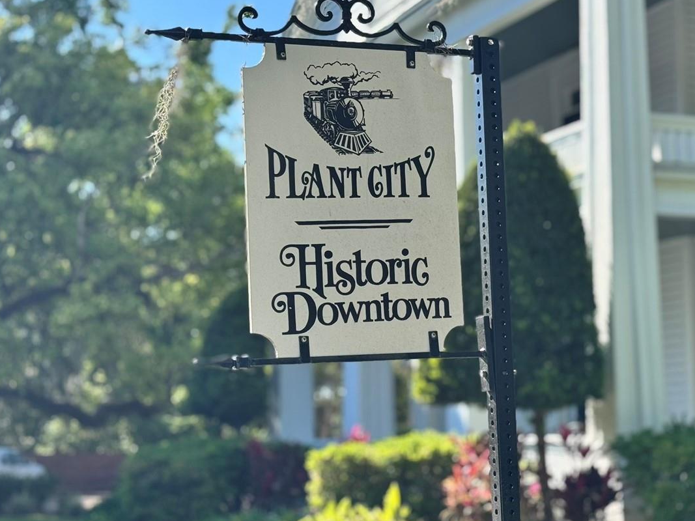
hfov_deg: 27.0
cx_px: 371
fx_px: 1445
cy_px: 243
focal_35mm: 72
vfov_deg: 20.4
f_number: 1.78
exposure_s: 1/1637
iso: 64
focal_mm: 6.76
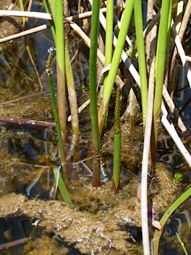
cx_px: 96
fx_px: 1001
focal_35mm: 136
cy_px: 128
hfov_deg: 10.9
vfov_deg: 14.5
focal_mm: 24.5
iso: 100
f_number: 4
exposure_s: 1/400
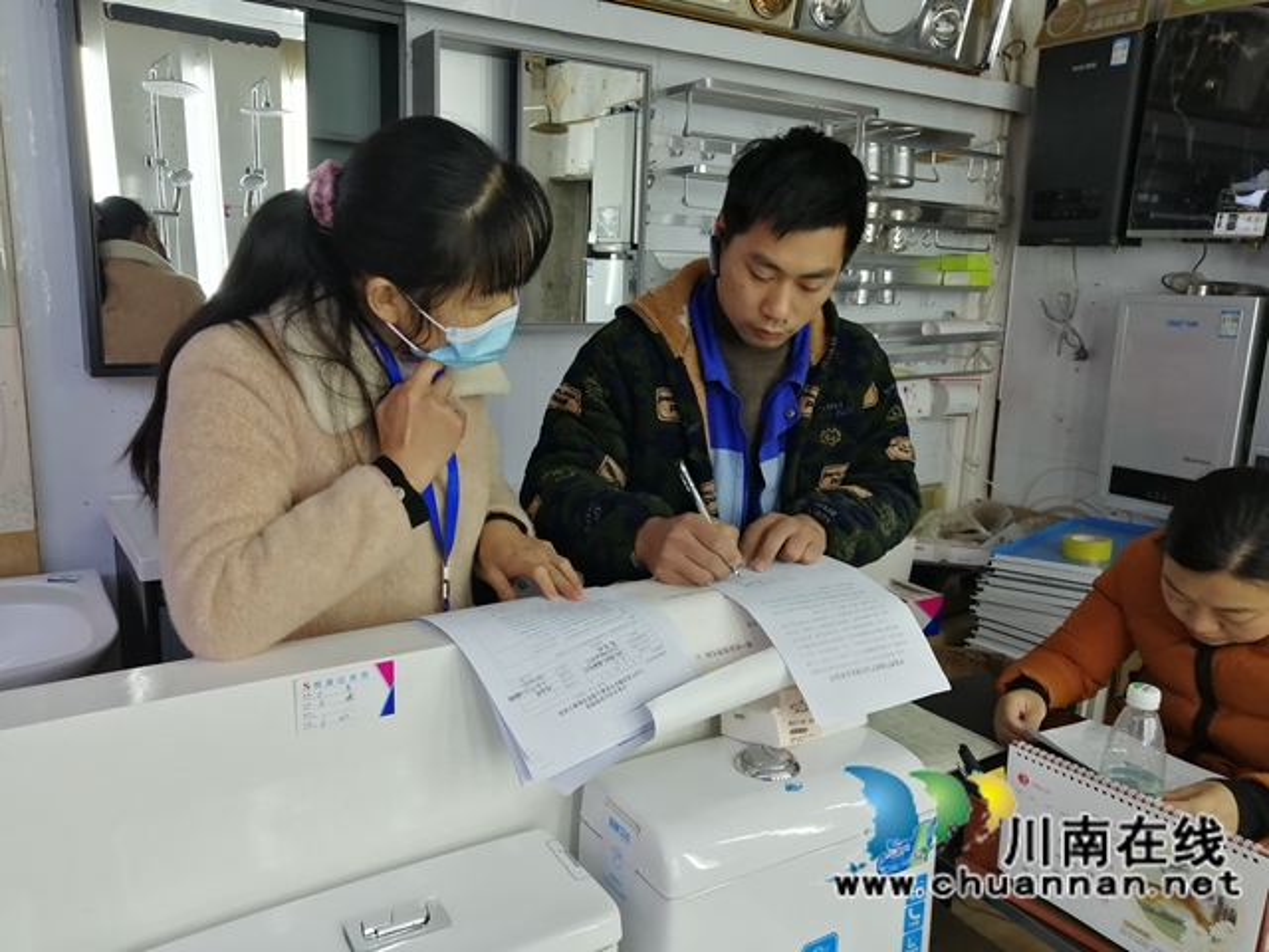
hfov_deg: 65.3
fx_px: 990
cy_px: 476
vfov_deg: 51.4
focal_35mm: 27
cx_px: 634
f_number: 1.8
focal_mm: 3.88
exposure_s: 1/50
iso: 160
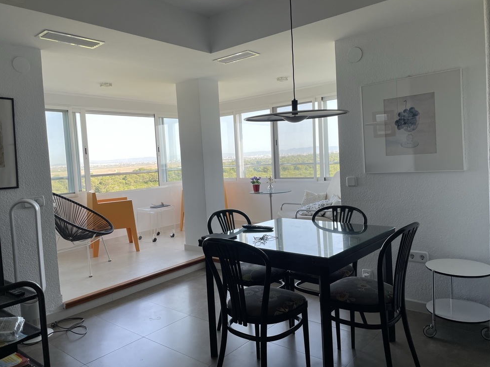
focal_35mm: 27
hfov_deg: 65.3
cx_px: 241
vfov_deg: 51.4
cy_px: 184
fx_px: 382
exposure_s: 1/350
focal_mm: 4.2
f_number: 1.6
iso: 32
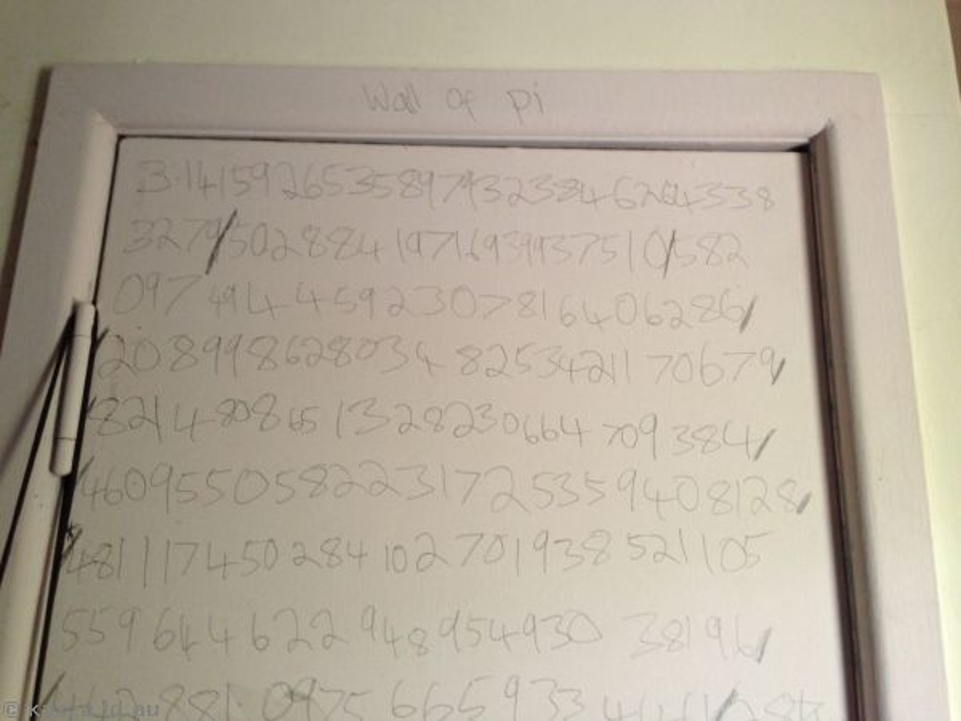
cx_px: 480
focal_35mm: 33
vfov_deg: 42.9
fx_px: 916
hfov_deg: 55.4
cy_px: 360
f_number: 2.4
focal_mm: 4.13
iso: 160
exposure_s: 1/20
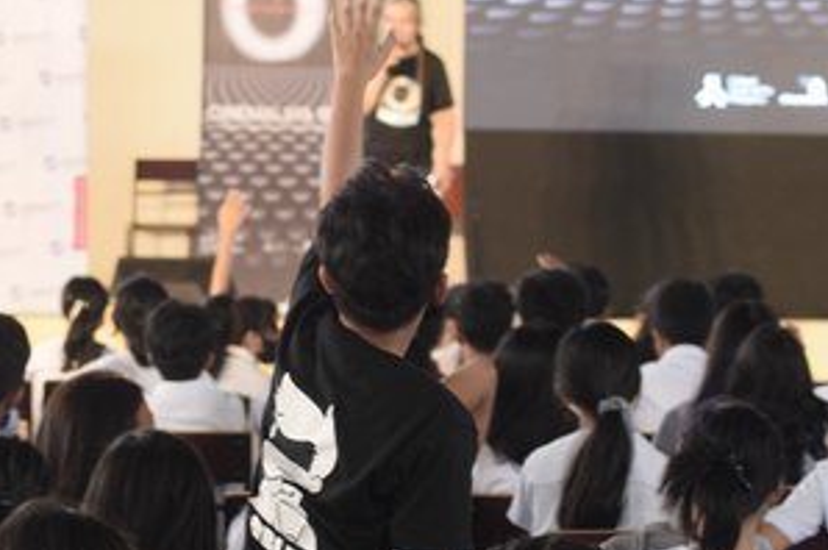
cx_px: 481
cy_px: 242
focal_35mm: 146
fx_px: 3354
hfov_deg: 14.1
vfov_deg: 9.4
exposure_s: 1/60
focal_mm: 70
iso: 1250
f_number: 5.6
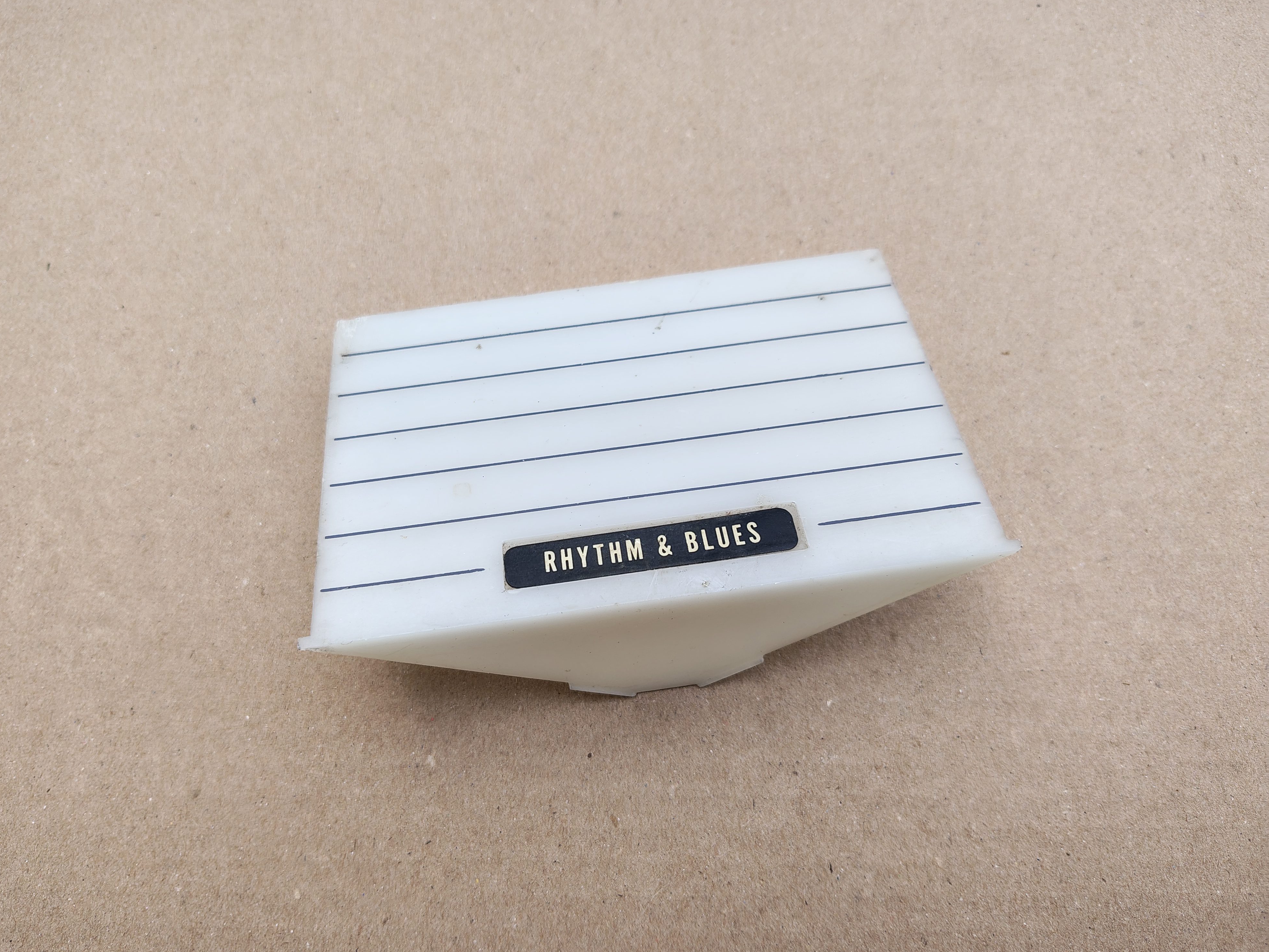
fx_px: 916
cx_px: 616
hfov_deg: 69.4
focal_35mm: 25
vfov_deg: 54.9
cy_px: 473
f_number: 1.8
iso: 100
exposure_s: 1/731
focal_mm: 5.56
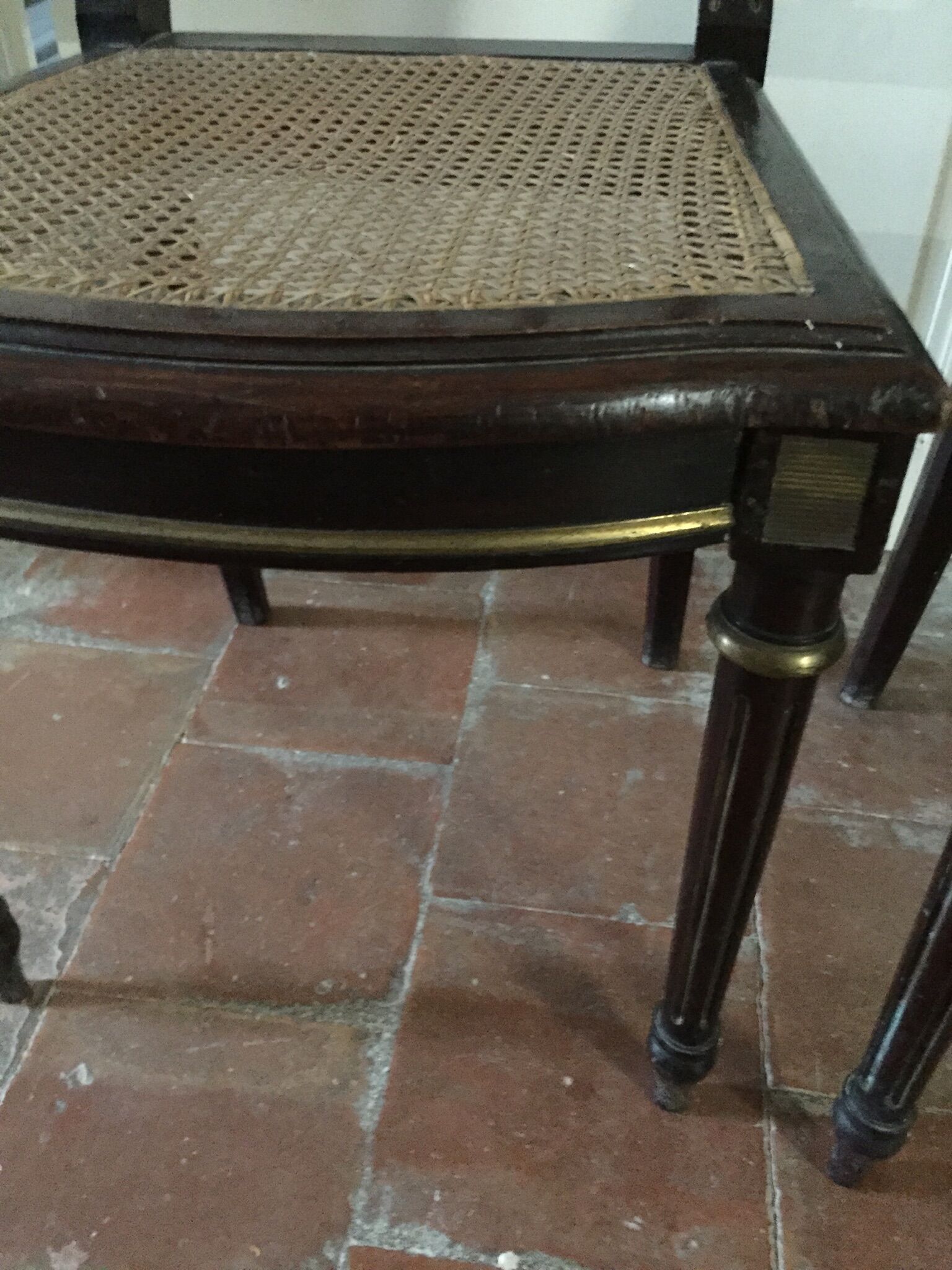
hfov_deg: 48.2
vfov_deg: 61.7
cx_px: 476
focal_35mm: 29
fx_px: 1063
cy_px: 635
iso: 1600
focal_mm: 4.15
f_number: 2.2
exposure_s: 1/17
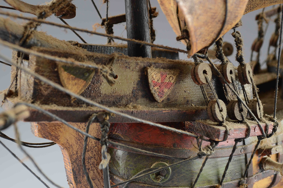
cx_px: 142
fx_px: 530
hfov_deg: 29.9
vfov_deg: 20.1
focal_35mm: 68
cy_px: 94
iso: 100
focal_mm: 45
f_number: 8
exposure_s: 1/80
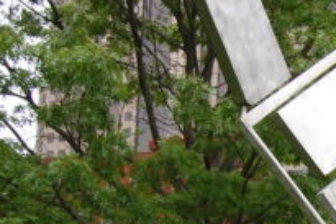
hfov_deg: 11.0
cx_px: 615
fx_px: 1624
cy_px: 347
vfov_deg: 7.7
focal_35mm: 174
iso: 400
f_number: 9
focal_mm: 31
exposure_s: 1/125
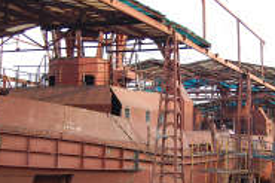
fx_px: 519
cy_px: 123
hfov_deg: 29.7
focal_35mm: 68
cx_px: 149
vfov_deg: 19.9
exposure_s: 1/500
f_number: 3.8
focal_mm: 20
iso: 400
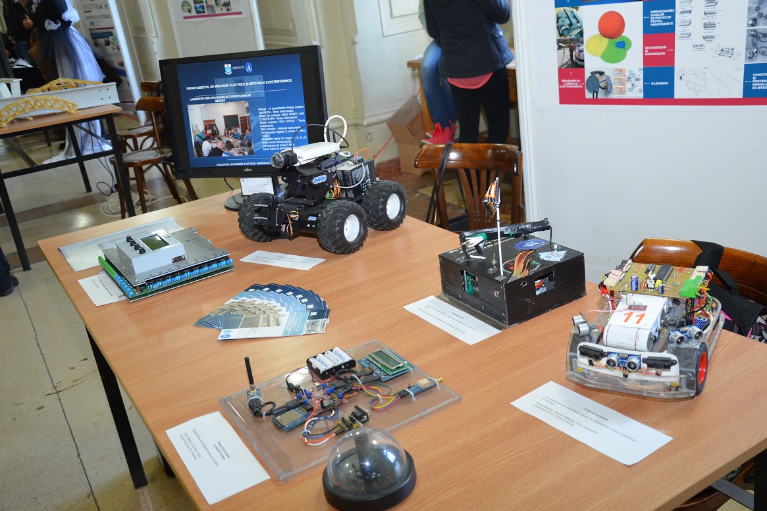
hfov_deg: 51.9
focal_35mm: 37
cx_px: 385
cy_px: 256
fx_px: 788
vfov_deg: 36.0
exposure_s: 1/60
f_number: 4
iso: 900
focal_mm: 24
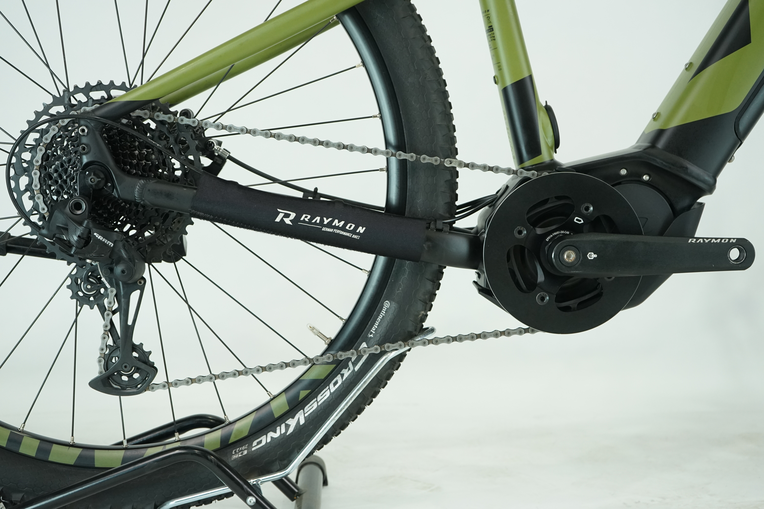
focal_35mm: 52
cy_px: 254
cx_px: 382
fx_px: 1103
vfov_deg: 26.0
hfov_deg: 38.2
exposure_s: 1/200
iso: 1600
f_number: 5.6
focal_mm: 52
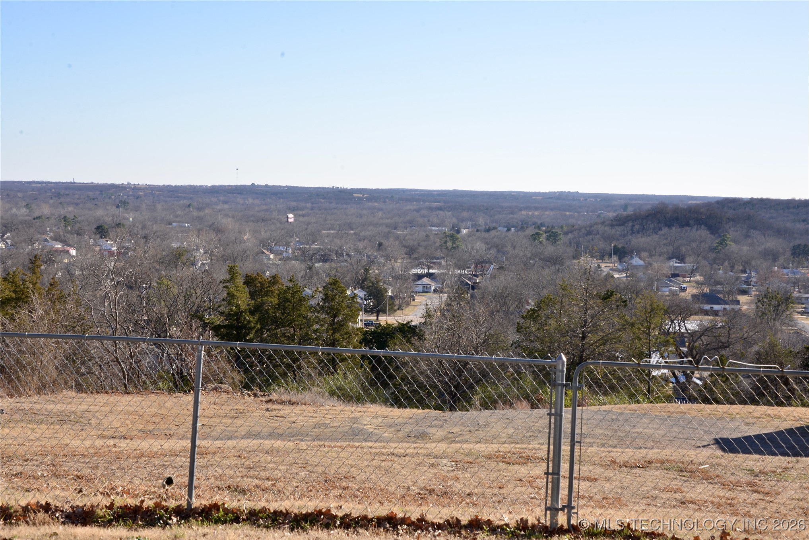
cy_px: 270
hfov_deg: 35.6
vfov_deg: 24.2
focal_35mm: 56
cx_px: 404
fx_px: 1259
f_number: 13
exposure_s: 1/200
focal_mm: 56
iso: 320
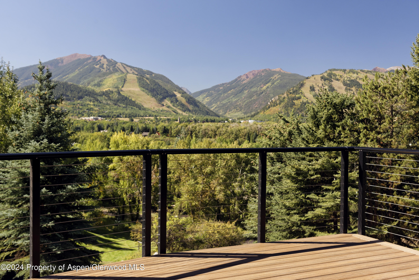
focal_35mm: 42
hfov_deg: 46.4
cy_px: 140
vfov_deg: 31.9
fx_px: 489
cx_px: 210
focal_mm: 42
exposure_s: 1/400
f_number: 7.1
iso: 320
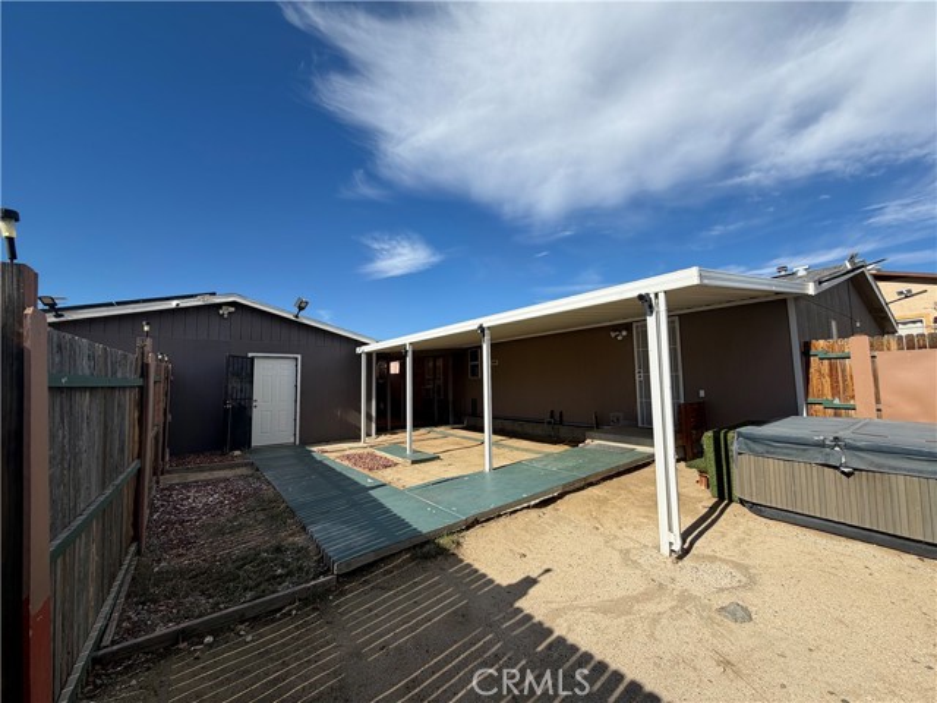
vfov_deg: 85.7
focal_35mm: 14
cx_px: 468
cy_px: 352
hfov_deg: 102.1
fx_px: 379
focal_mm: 2.22
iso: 20
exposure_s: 1/864
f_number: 2.2
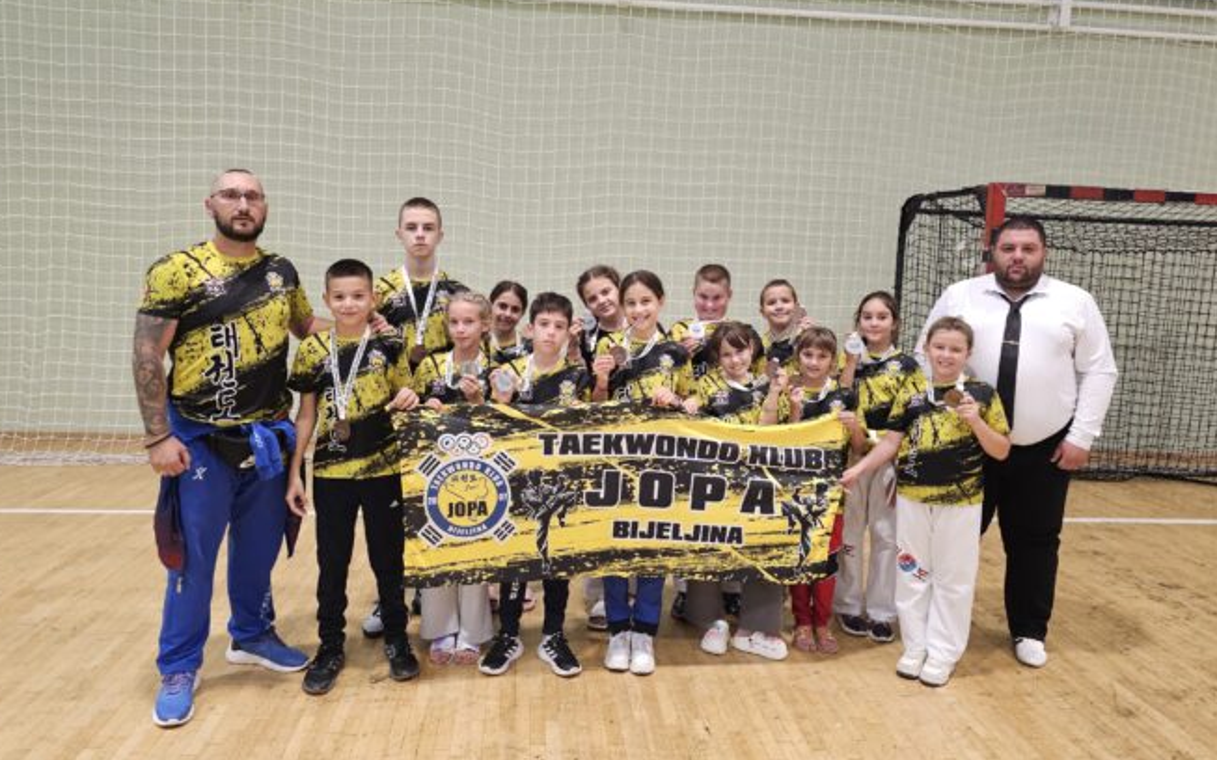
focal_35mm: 26
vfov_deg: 47.6
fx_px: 862
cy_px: 356
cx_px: 591
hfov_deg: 70.4
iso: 800
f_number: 1.7
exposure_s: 1/100
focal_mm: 6.3
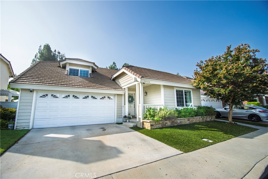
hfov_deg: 100.4
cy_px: 90
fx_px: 112
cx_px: 134
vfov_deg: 77.3
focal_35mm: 15
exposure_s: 1/2000
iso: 320
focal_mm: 10
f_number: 4
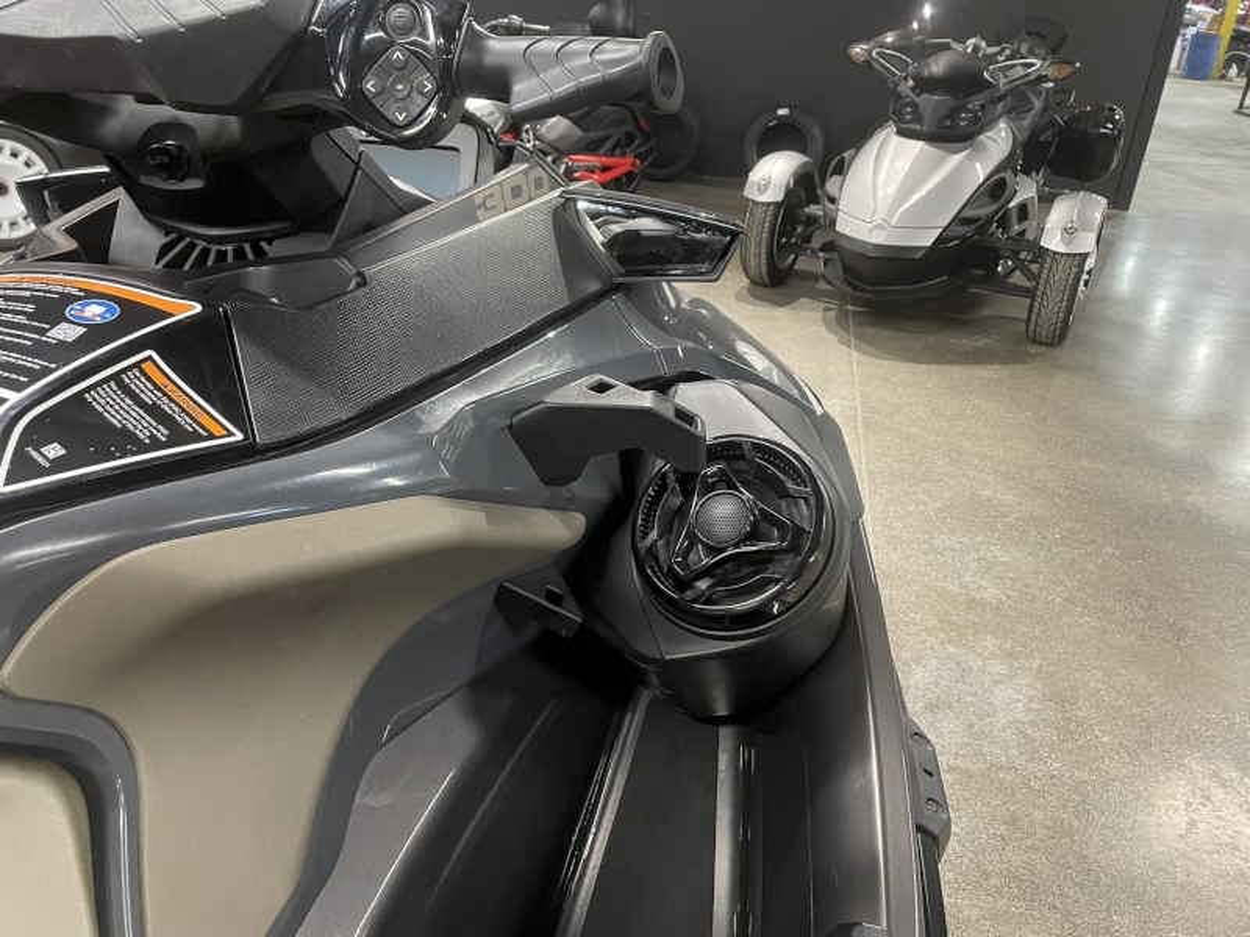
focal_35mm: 26
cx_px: 625
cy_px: 468
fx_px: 939
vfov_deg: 53.1
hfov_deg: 67.3
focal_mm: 4.2
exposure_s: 1/60
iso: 400
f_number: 1.6
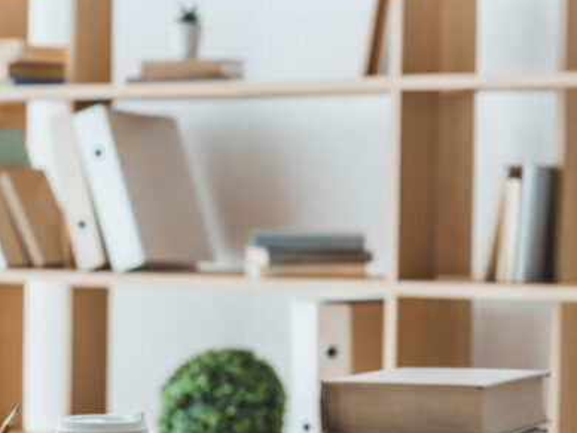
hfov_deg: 12.1
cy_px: 297
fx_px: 2700
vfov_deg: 9.2
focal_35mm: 162
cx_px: 94
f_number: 4
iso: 200
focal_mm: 85
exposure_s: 1/160
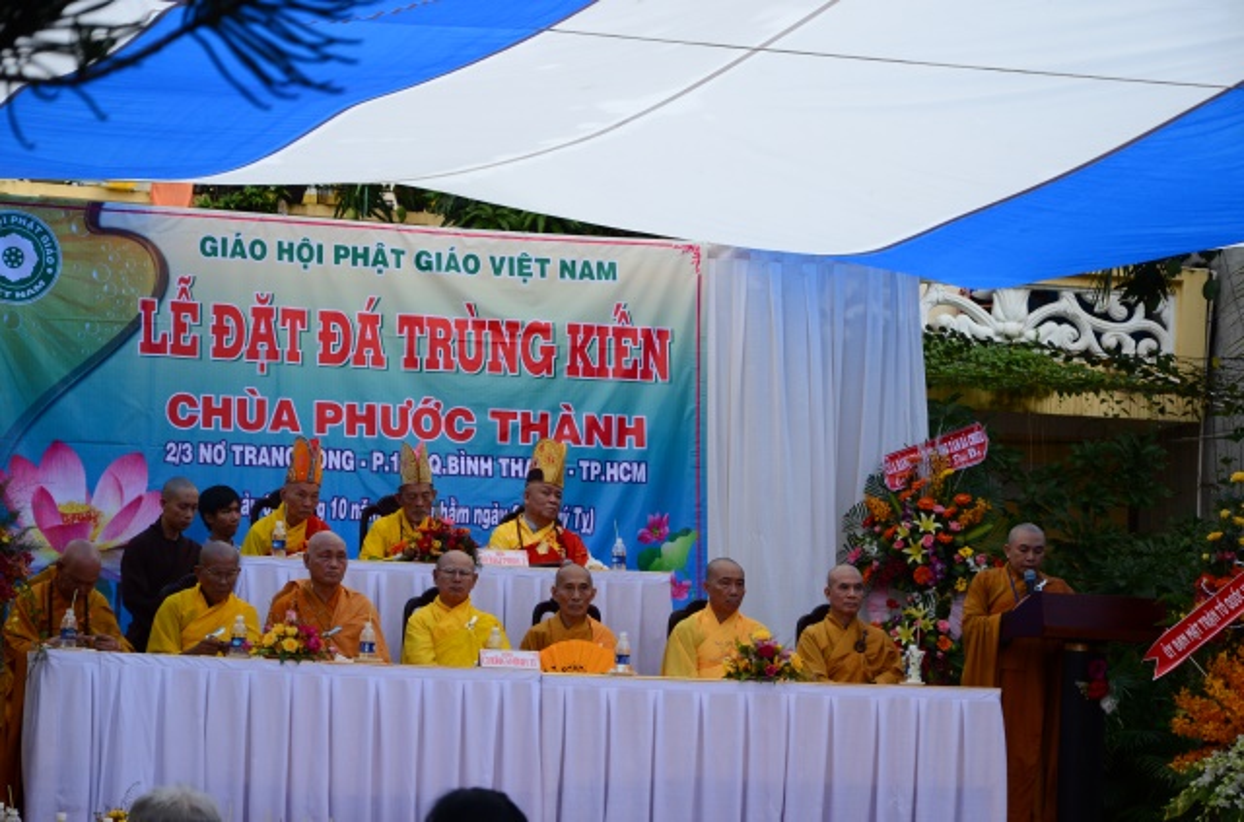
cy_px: 411
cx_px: 622
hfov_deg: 18.2
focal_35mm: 112
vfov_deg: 12.1
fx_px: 3877
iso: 500
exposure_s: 1/640
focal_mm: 75
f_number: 6.3
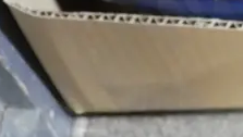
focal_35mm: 270
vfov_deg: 4.4
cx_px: 465
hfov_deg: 7.7
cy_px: -202
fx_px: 1742
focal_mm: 27
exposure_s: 1/40
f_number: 5.3
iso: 3200
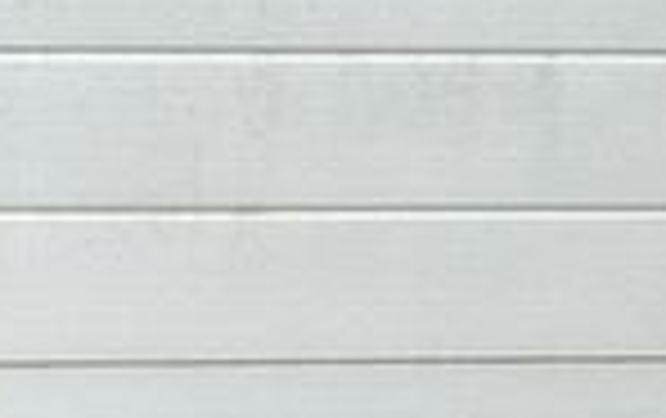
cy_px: 989
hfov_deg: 15.4
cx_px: -634
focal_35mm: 110
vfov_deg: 10.4
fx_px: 2000
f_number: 1.78
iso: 80
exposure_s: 1/962
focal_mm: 6.86
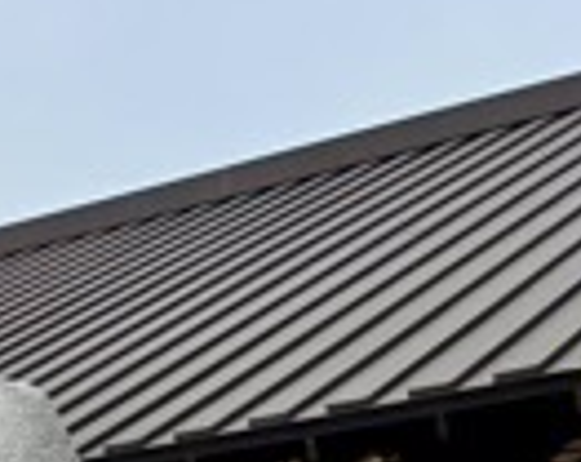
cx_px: -736
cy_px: 868
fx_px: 2332
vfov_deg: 10.5
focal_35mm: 136
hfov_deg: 11.9
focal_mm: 5.96
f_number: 1.6
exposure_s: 1/4082
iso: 50
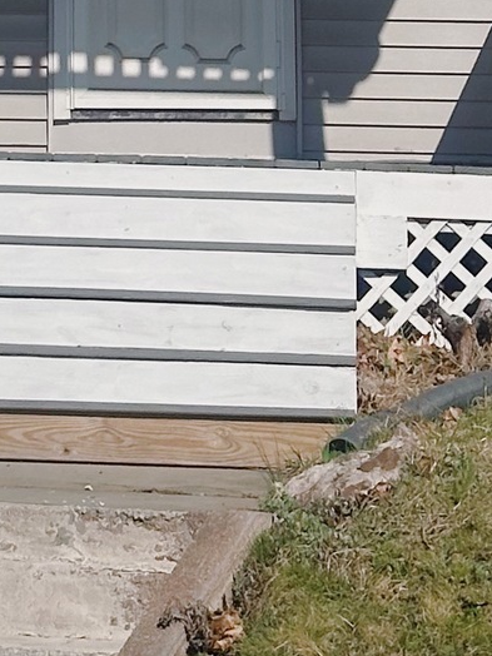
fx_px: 3999
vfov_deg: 8.8
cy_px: -706
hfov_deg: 7.0
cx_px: -184
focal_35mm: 211
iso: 64
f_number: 1.78
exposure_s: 1/9804
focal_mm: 6.86
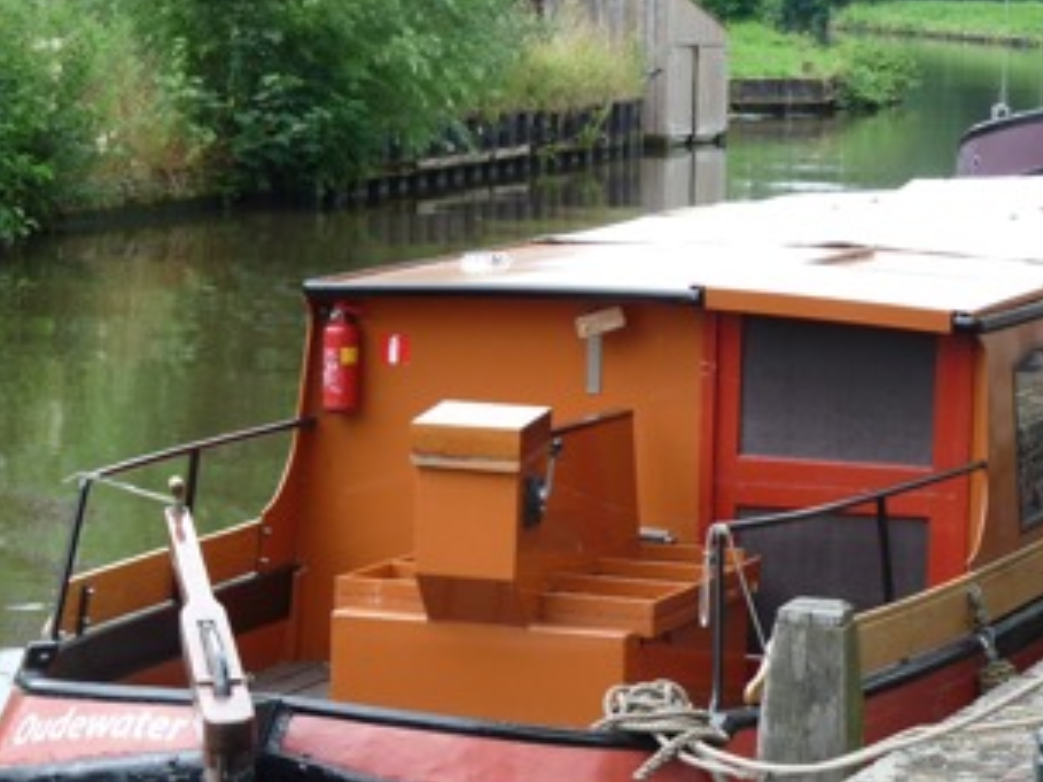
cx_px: 713
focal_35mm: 144
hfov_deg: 13.7
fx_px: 4337
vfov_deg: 10.3
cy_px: 506
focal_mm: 16.1
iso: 100
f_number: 3.4
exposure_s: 1/100
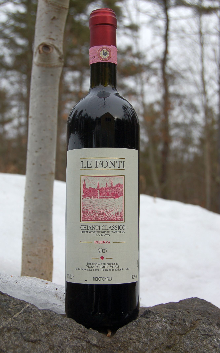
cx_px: 105
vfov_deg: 36.0
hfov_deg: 22.9
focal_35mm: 57
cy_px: 172
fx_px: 543
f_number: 7.1
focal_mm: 35
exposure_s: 1/200
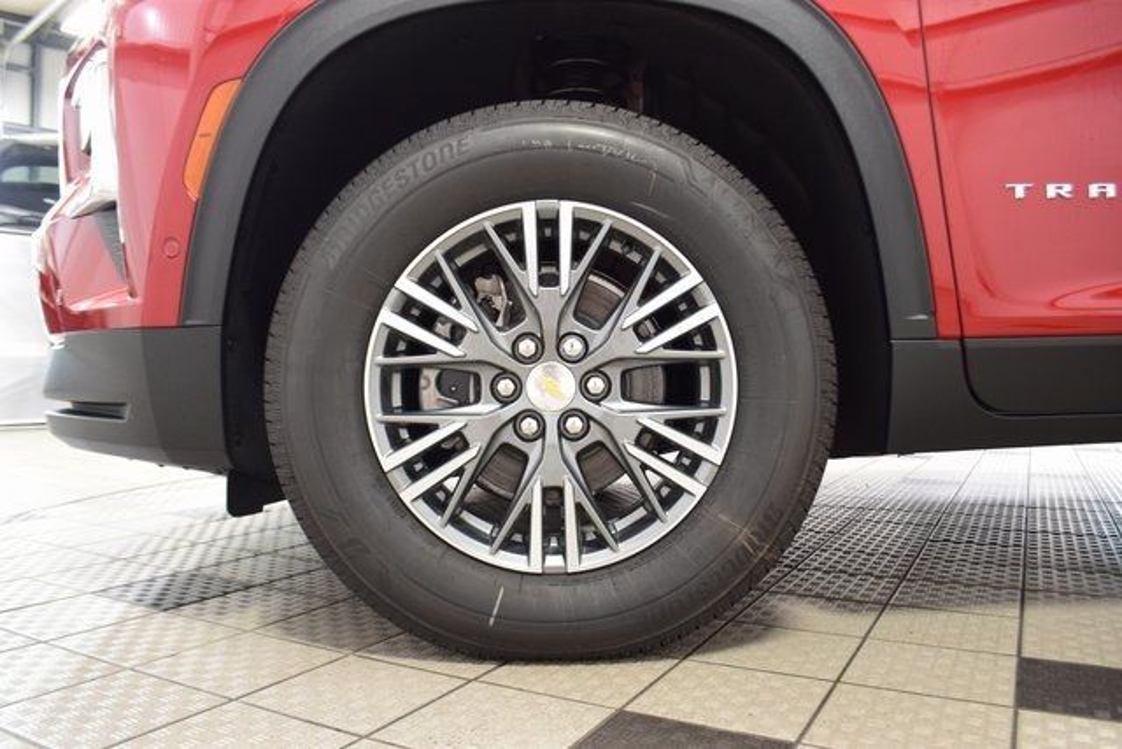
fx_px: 842
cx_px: 561
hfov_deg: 67.4
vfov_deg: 48.0
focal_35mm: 27
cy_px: 374
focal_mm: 18
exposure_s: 1/30
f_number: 5
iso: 1600
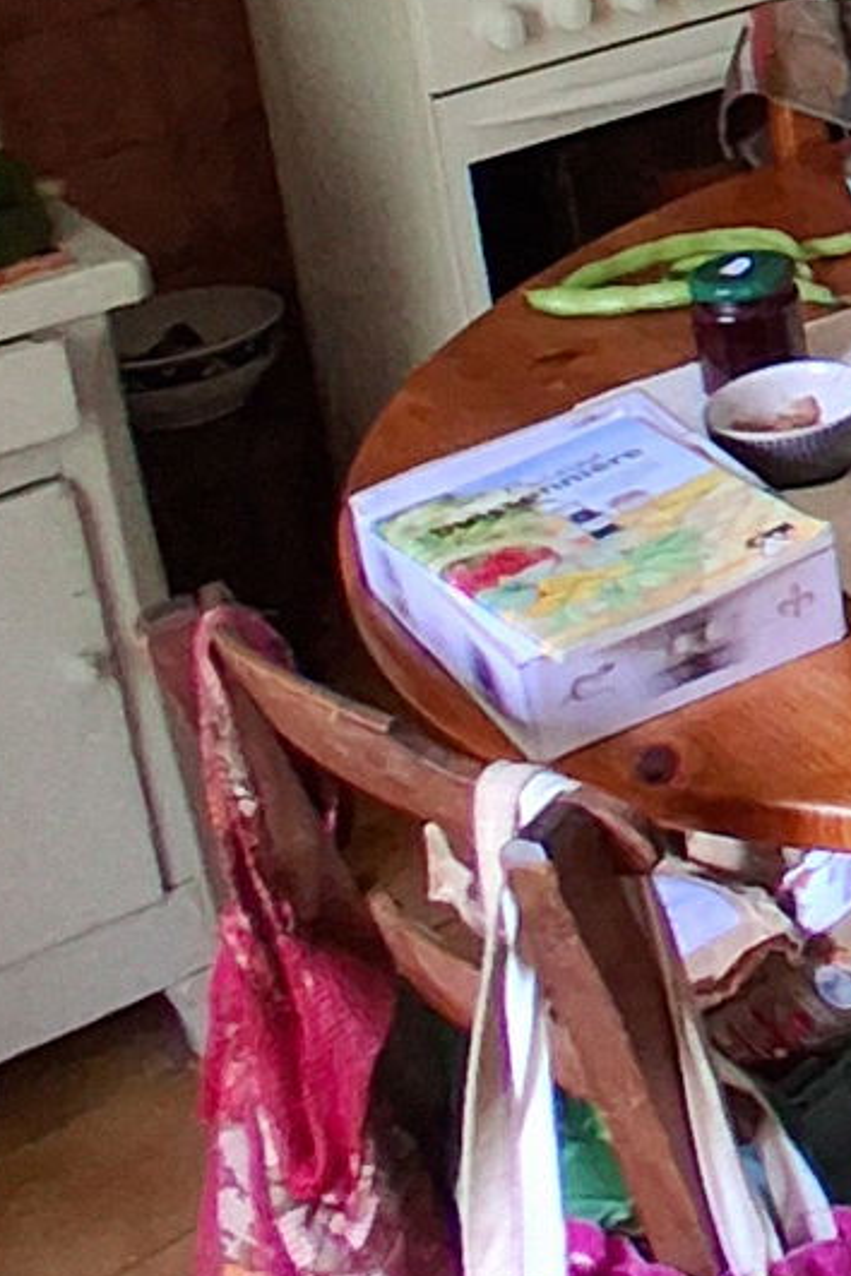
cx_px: 1659
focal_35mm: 71
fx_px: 2517
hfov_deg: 15.6
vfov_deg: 25.9
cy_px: -184
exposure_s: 1/50
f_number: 2.2
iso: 320
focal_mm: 1.4
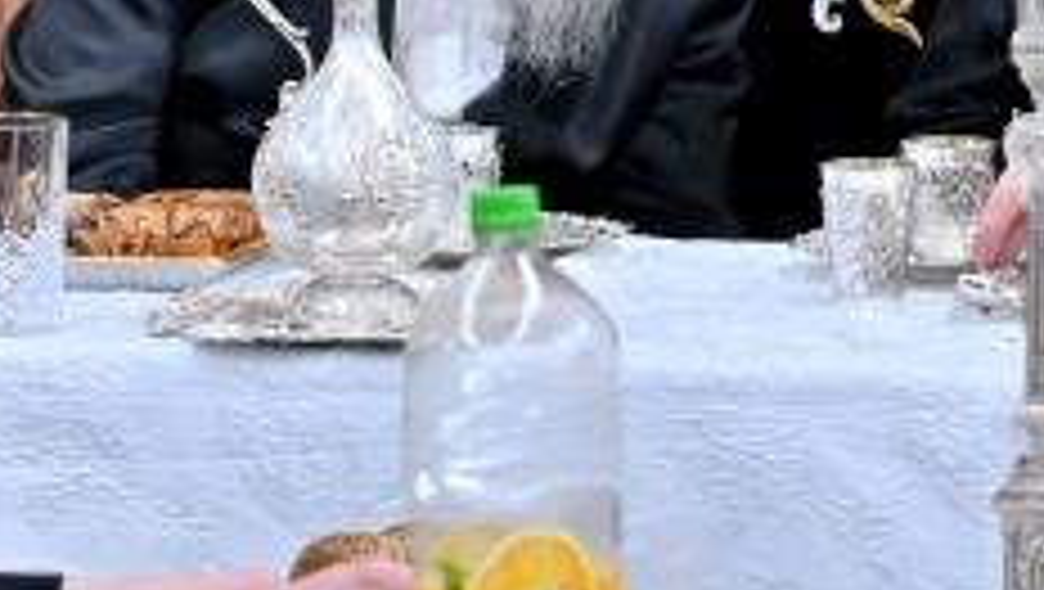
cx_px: 1098
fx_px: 7426
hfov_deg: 8.0
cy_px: -595
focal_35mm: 268
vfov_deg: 4.5
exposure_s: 1/200
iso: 640
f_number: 4
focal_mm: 39
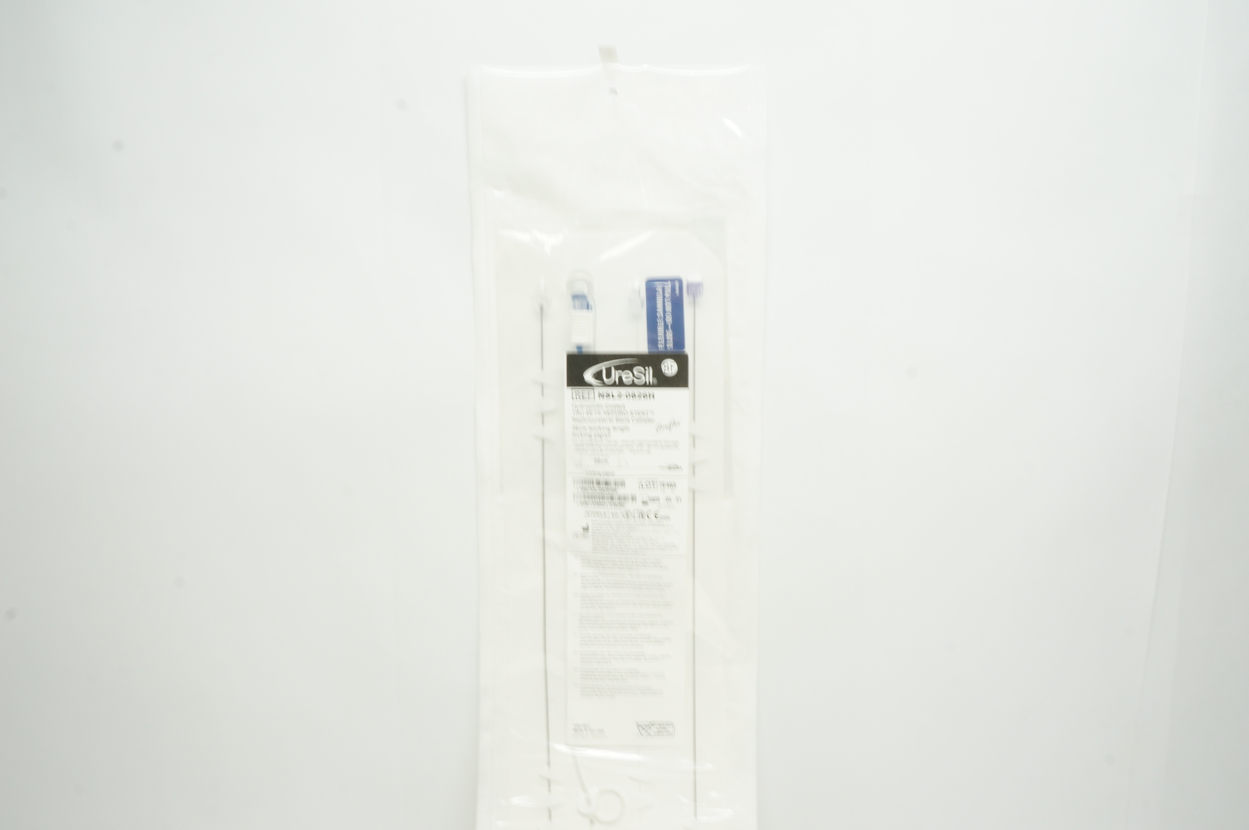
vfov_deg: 47.8
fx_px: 936
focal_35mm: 27
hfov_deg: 67.4
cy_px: 415
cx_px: 624
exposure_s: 1/8
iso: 400
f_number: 16
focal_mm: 18
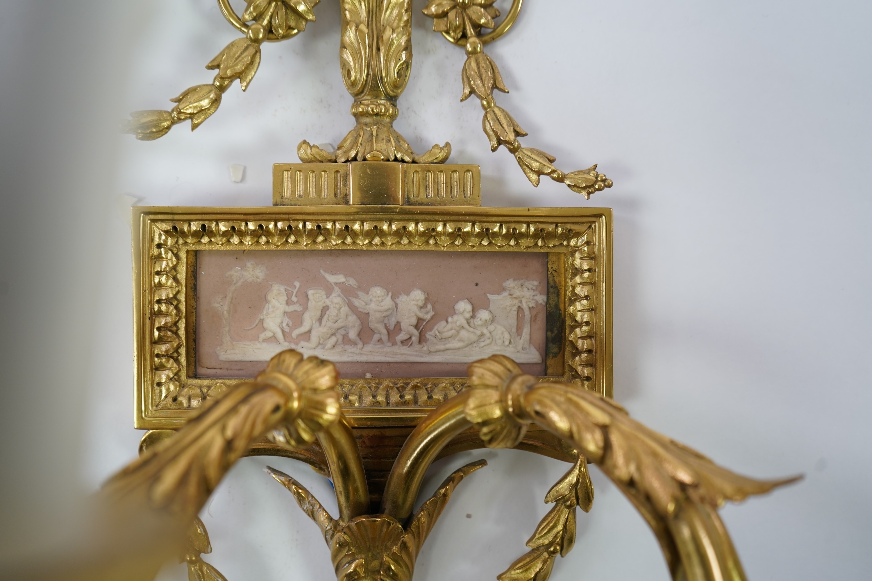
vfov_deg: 43.6
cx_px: 436
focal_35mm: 30
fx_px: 727
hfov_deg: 61.9
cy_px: 290
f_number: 5
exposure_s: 1/60
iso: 500
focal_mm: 30
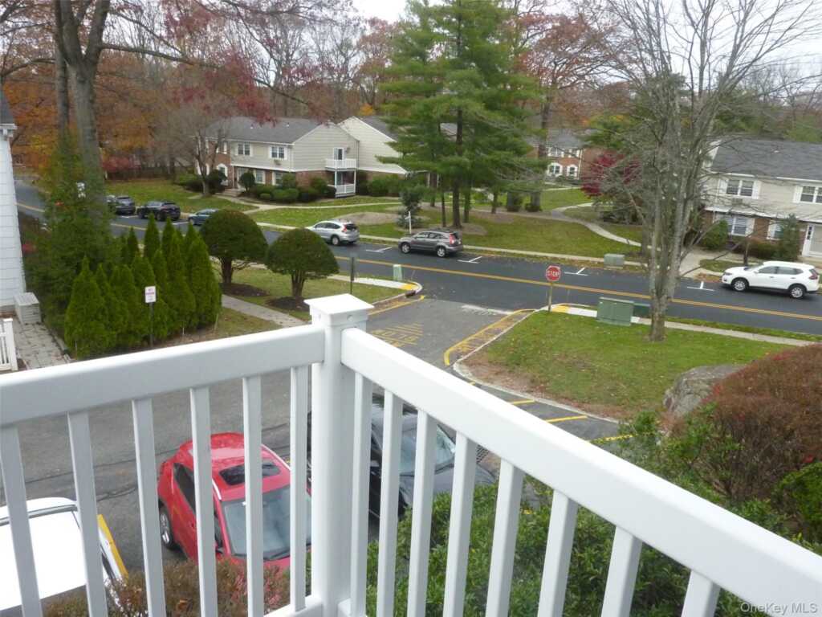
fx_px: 594
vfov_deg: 54.9
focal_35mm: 25
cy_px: 308
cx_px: 411
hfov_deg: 69.4
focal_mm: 4.1
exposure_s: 1/500
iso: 400
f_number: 5
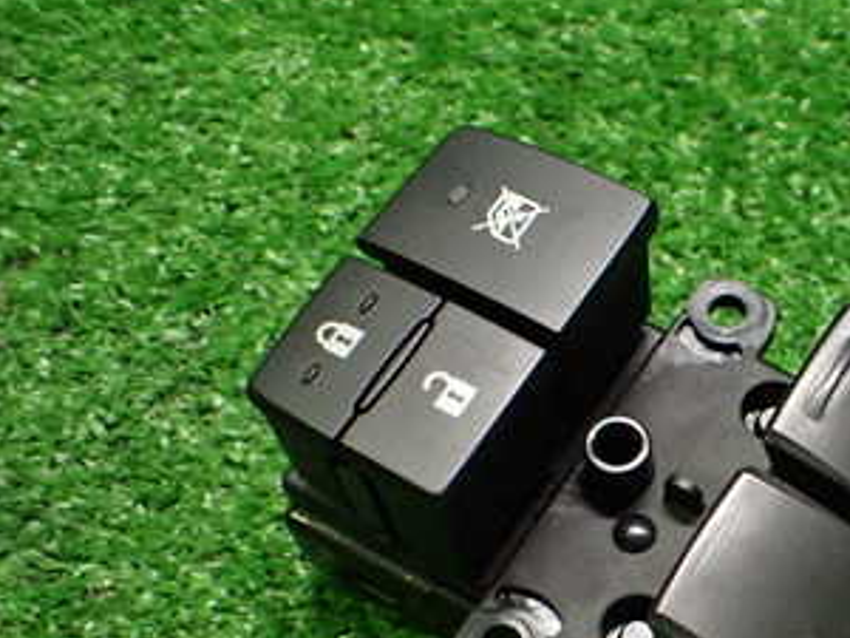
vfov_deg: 23.8
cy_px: 556
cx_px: 844
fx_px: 1473
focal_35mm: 60
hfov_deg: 30.0
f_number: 2.3
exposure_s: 1/50
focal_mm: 5.4
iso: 800
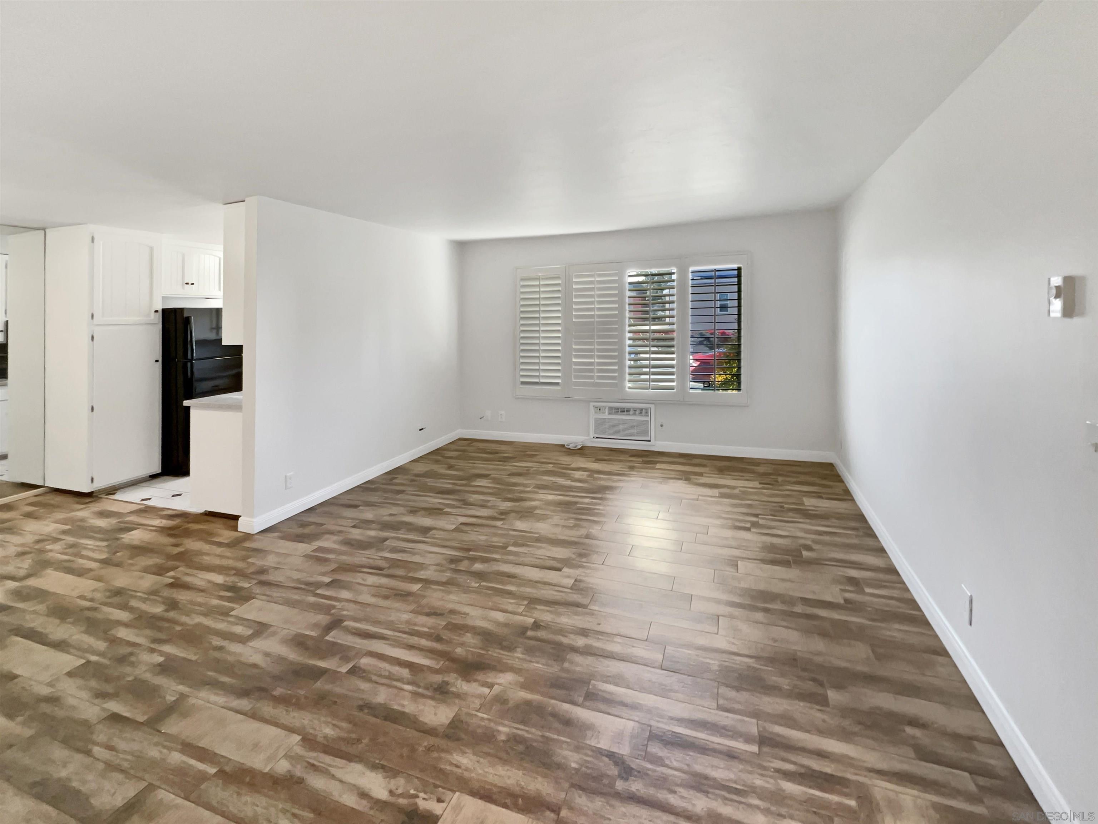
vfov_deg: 89.9
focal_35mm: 13
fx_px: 412
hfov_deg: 106.2
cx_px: 549
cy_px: 412
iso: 100
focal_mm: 1.57
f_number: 1.8
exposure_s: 1/42
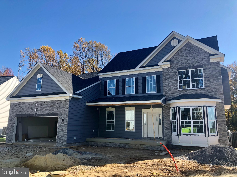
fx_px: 192
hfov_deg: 63.4
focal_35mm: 28
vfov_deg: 49.7
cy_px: 88
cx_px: 118
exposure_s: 1/991
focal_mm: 3.99
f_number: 1.8
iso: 20
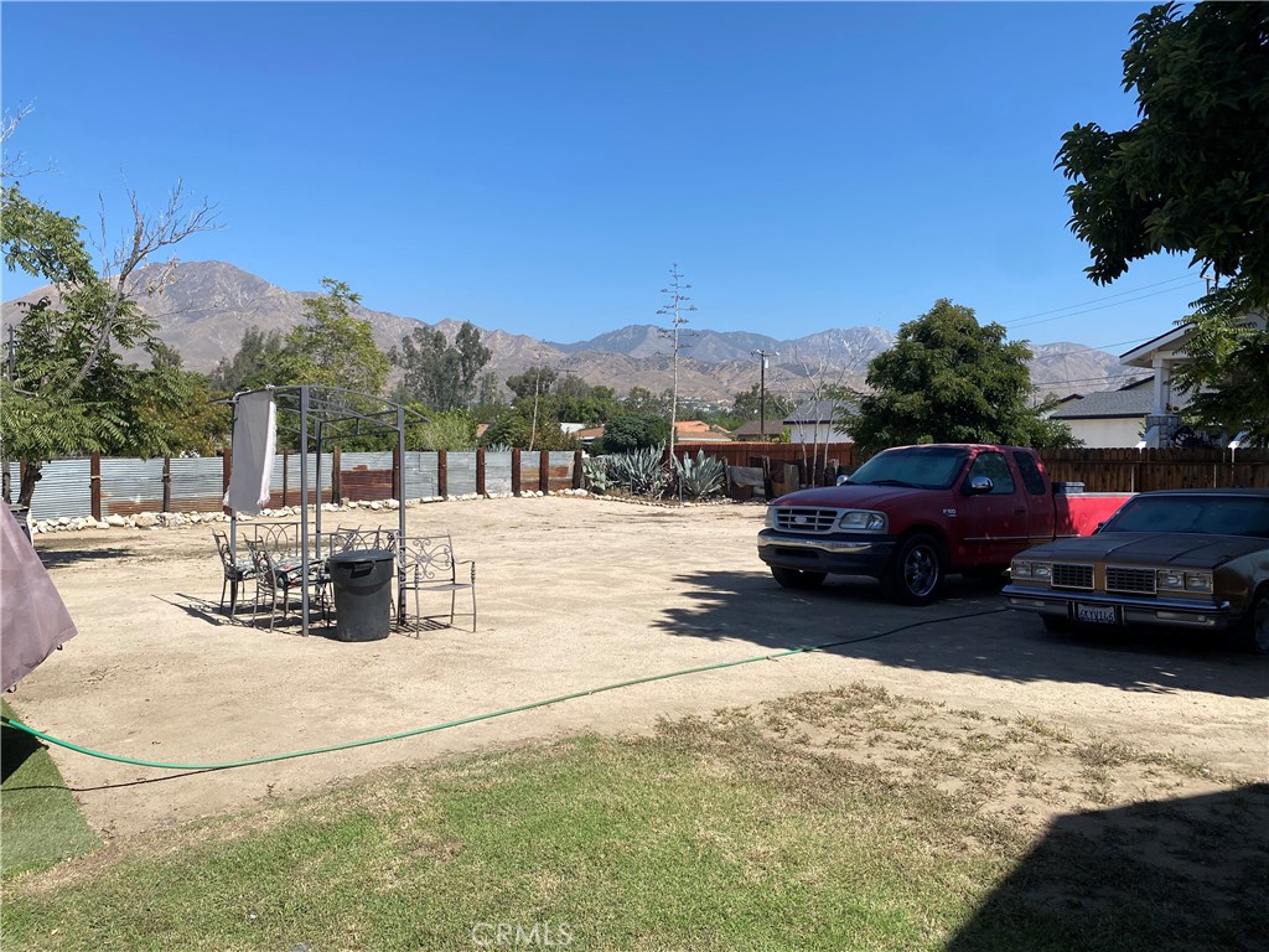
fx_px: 953
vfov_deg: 53.1
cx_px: 634
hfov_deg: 67.3
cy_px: 476
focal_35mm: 26
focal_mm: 4.25
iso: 32
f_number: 1.8
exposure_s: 1/3300
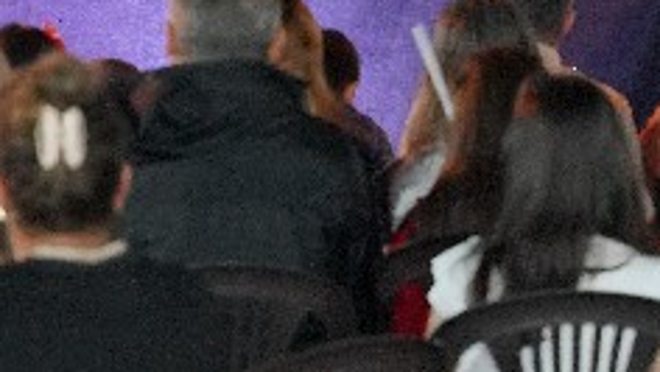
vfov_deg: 3.8
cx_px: 20
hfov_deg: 6.8
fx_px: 5568
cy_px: -46
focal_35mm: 318
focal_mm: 70
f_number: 3.2
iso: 4000
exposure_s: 1/80
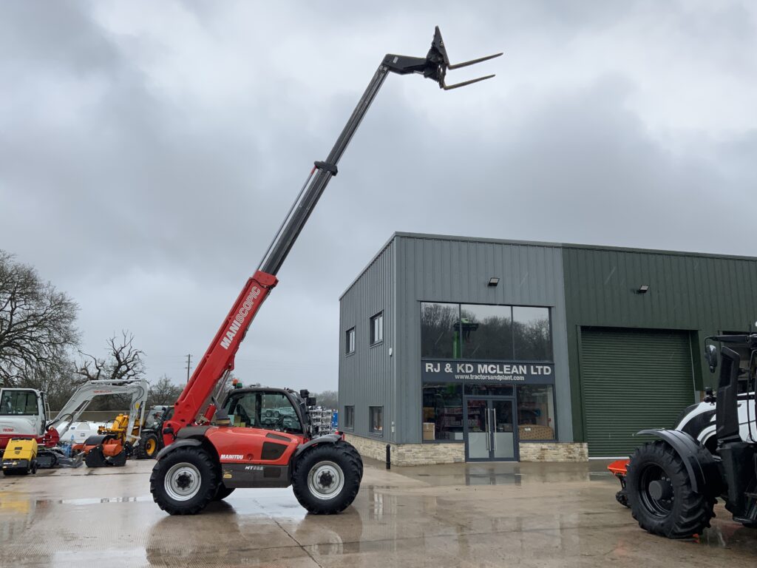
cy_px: 284
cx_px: 378
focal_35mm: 29
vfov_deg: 48.2
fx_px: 634
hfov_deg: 61.7
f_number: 1.8
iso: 16
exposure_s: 1/268
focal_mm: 3
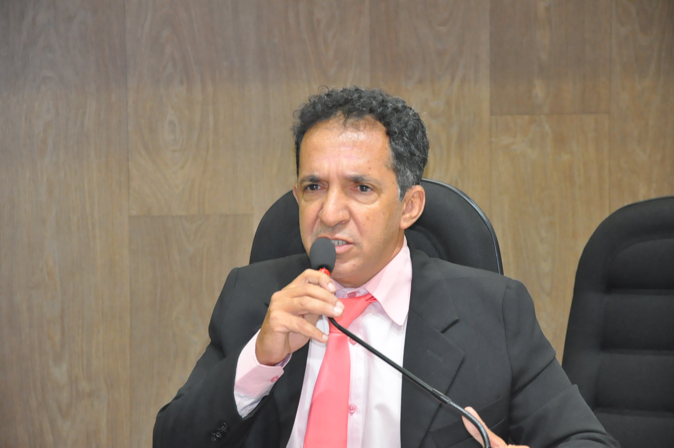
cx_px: 337
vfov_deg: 10.1
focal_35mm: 135
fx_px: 2524
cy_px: 224
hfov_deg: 15.2
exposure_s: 1/60
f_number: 5.6
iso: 2000
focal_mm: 90
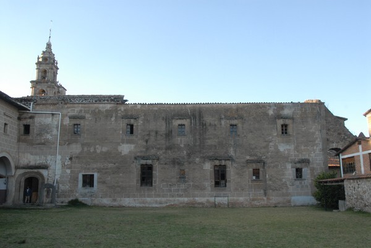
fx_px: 340
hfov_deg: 57.2
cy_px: 124
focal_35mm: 33
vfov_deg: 40.0
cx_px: 186
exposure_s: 1/180
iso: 640
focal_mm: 22
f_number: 9
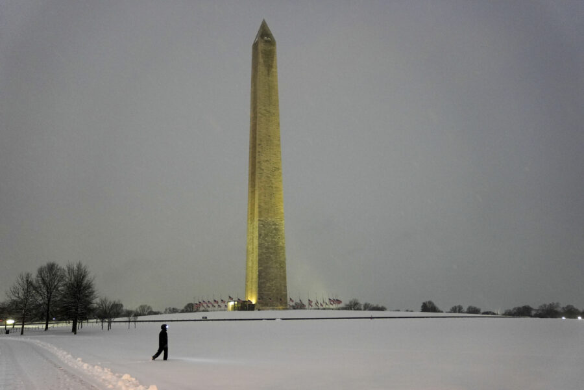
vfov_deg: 40.0
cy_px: 195
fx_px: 535
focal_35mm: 33
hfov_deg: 57.2
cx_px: 292
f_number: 2.8
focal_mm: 33
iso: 2500
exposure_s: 1/60
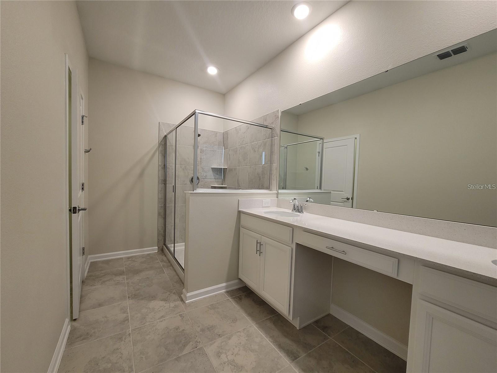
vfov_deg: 89.9
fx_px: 187
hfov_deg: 106.2
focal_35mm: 13
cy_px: 186
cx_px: 248
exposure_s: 1/59
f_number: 2.2
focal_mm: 2.2
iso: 250
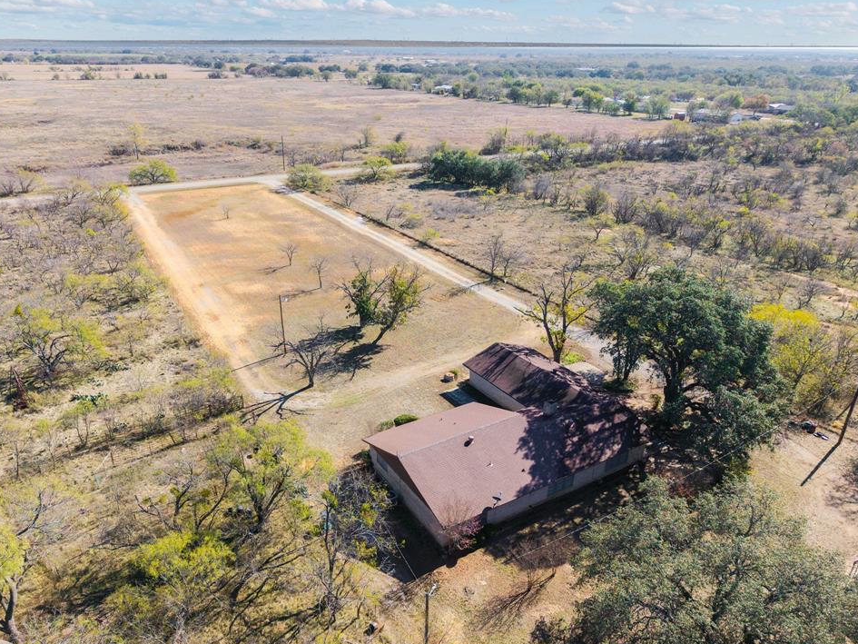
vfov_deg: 53.0
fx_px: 645
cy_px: 345
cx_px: 410
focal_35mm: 26
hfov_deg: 67.3
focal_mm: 8.67
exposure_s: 1/4000
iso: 320
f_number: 1.8
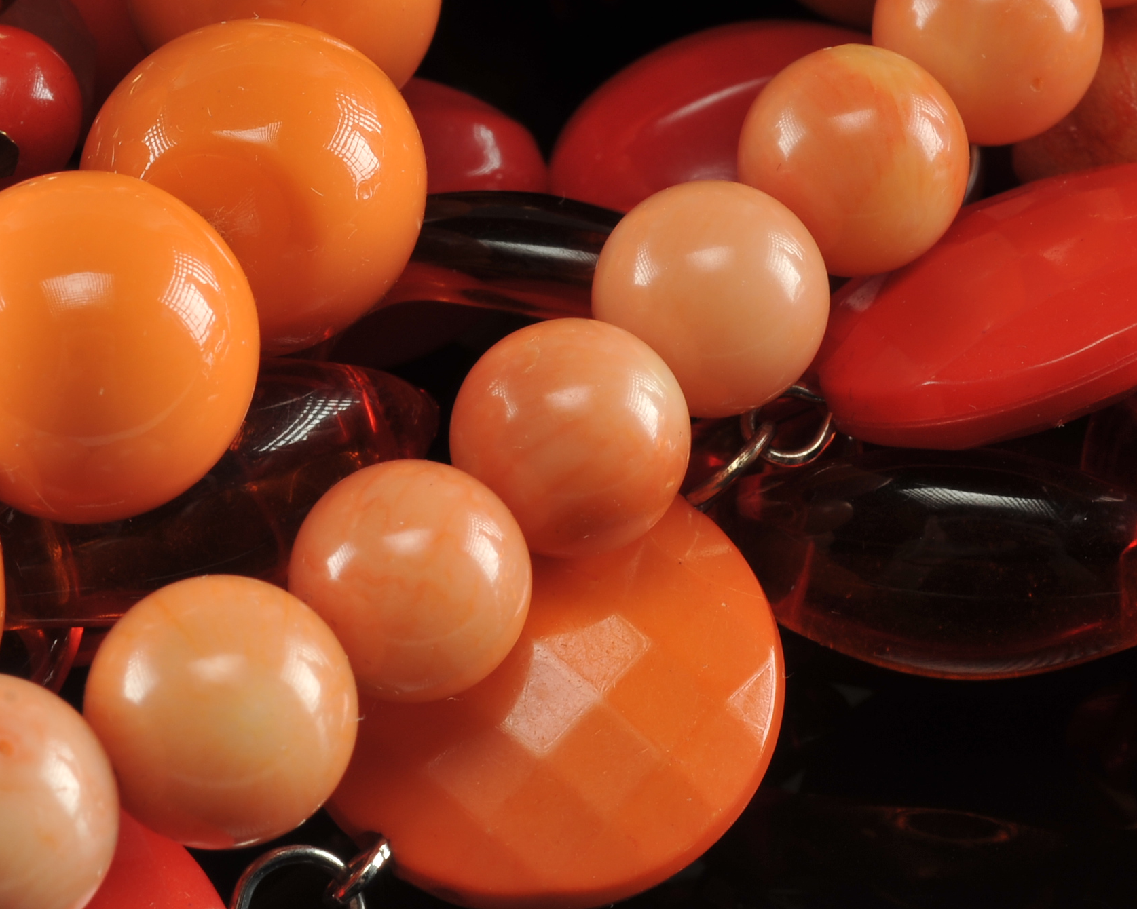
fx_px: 5451
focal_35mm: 162
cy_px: 508
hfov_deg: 11.9
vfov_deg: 9.5
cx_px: 557
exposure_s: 1/250
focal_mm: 60
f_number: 20
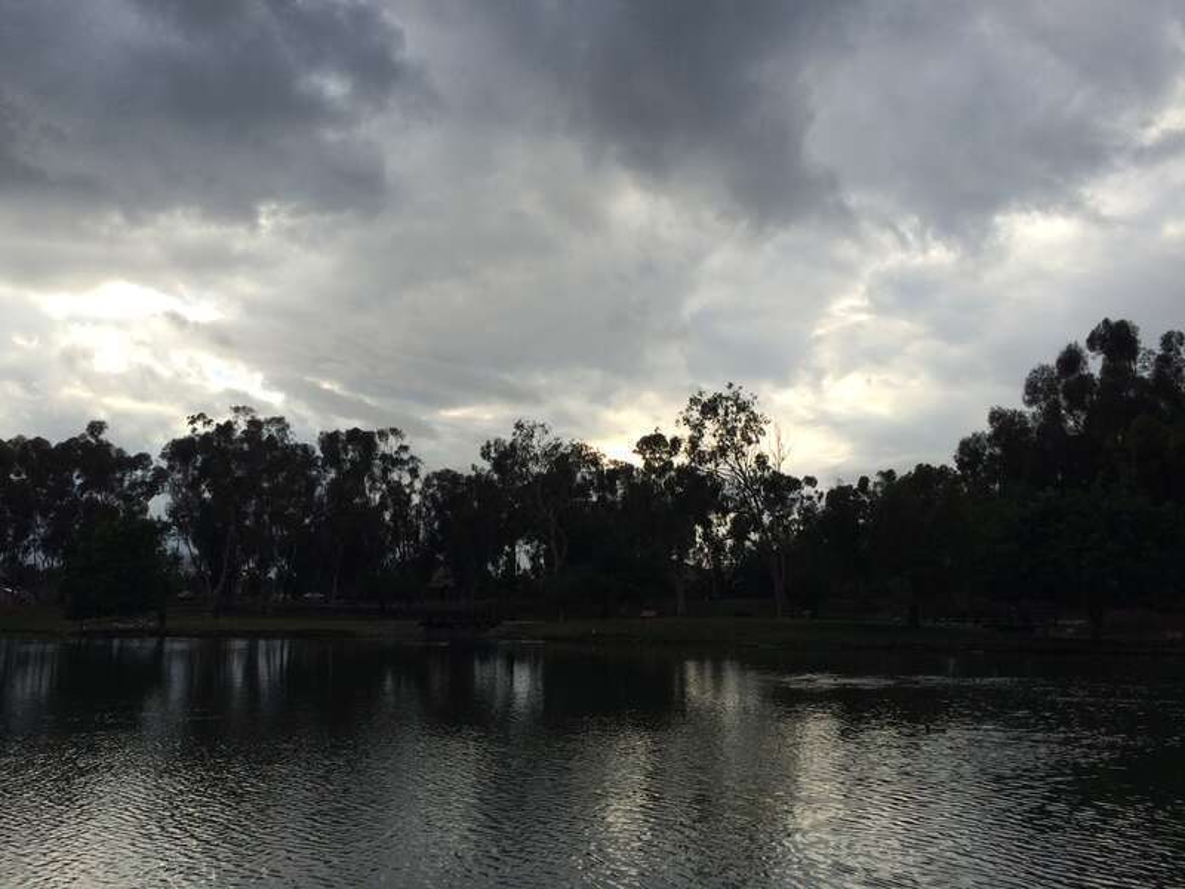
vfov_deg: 48.2
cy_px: 444
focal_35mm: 29
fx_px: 993
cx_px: 592
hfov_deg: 61.7
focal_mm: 4.15
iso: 32
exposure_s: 1/2283
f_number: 2.2
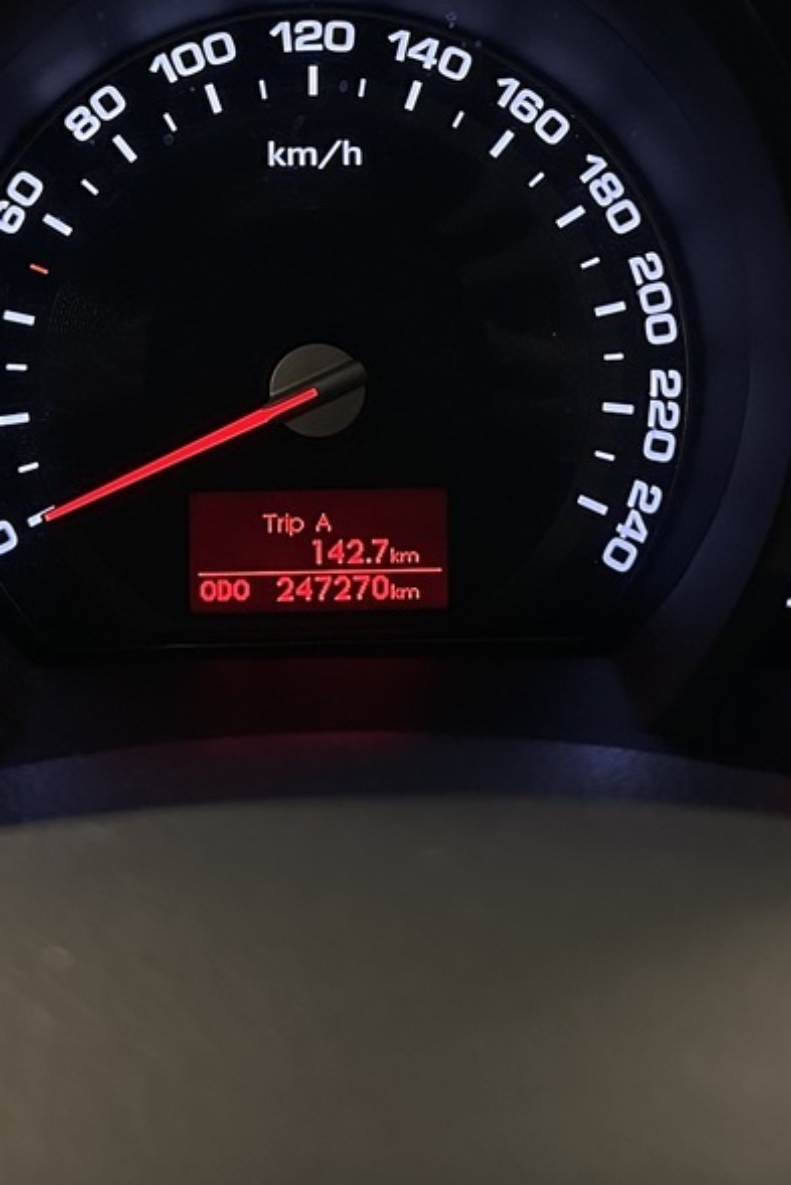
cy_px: 268
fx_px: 2009
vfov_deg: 32.1
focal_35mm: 61
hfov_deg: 22.3
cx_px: 346
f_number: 1.78
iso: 640
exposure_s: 1/50
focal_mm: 6.86
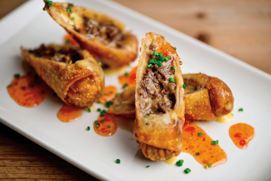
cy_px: 90
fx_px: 791
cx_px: 136
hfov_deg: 19.5
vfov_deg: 13.1
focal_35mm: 105
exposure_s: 1/100
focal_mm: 105
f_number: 3.2
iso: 80
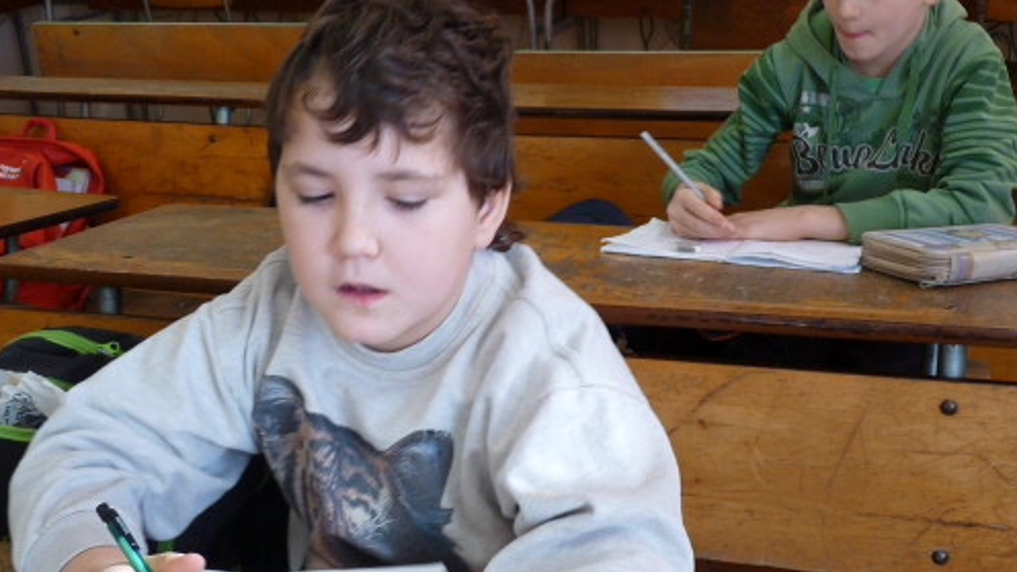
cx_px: 515
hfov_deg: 45.5
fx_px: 1214
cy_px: 230
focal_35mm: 45
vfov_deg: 26.5
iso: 100
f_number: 2.8
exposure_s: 1/30
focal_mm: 4.8
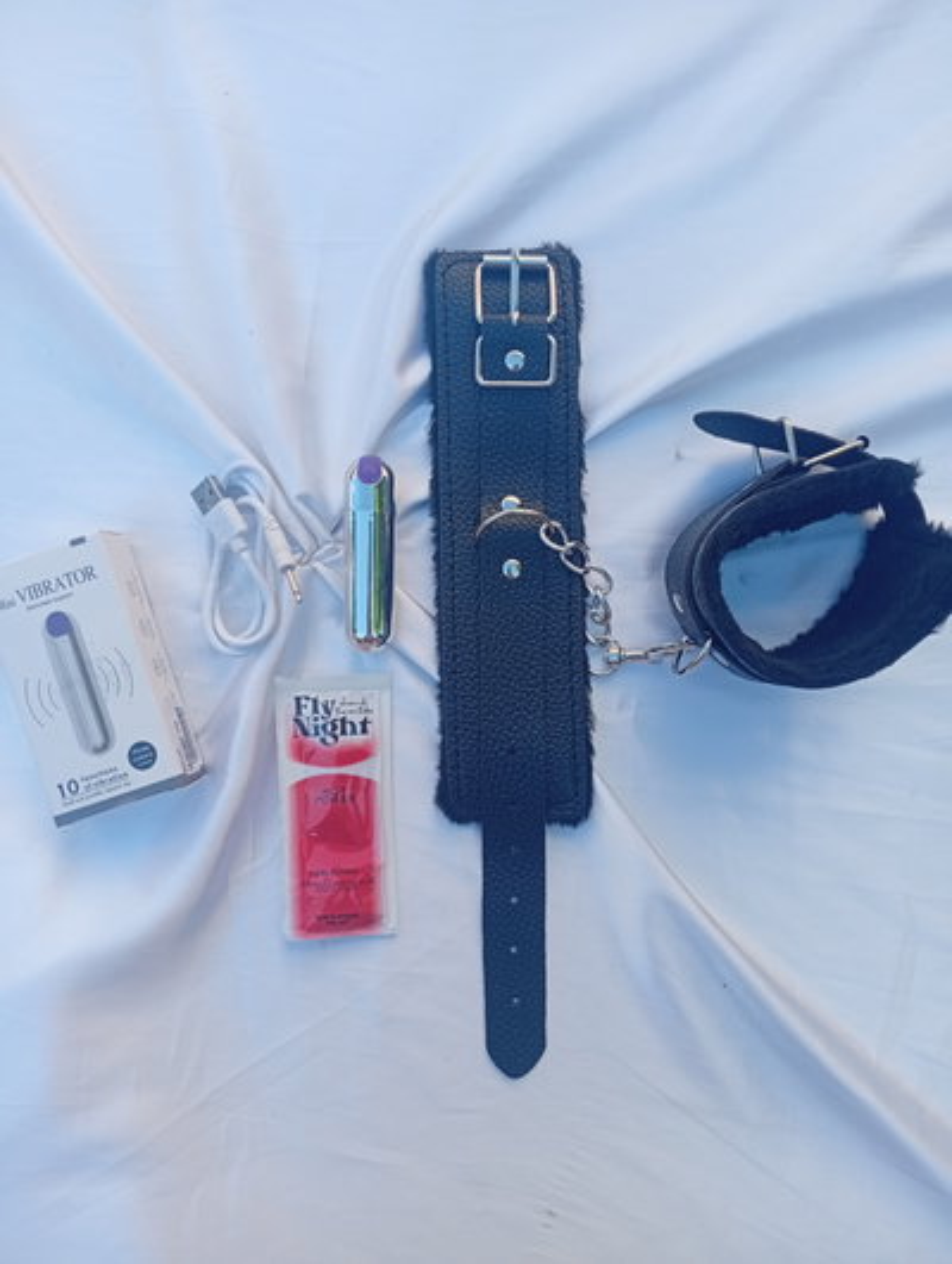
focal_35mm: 27
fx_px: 987
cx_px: 476
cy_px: 632
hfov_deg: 51.5
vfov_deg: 65.2
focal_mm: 3.98
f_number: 1.8
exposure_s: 1/132
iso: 50
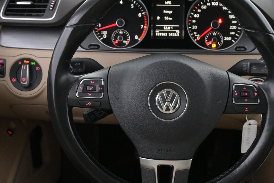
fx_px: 489
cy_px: 100
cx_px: 165
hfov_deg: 31.2
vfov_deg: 21.1
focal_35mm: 64
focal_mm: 24.5
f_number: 4.2
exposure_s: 1/50
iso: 2500
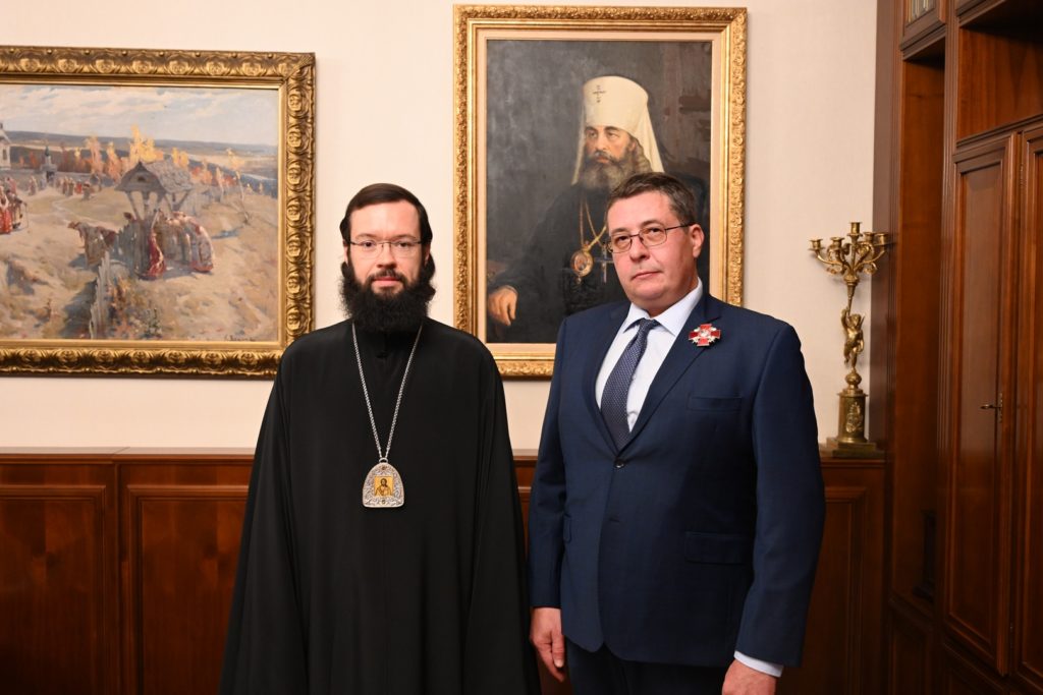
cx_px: 522
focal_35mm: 36
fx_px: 1043
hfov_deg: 53.1
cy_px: 348
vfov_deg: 36.9
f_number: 4
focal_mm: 36
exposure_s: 1/50
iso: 3200
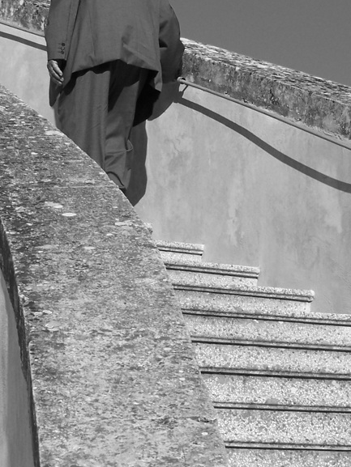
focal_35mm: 163
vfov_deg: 12.1
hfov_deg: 9.1
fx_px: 2203
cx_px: 187
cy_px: 118
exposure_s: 1/1000
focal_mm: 15.6
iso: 80
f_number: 4.5
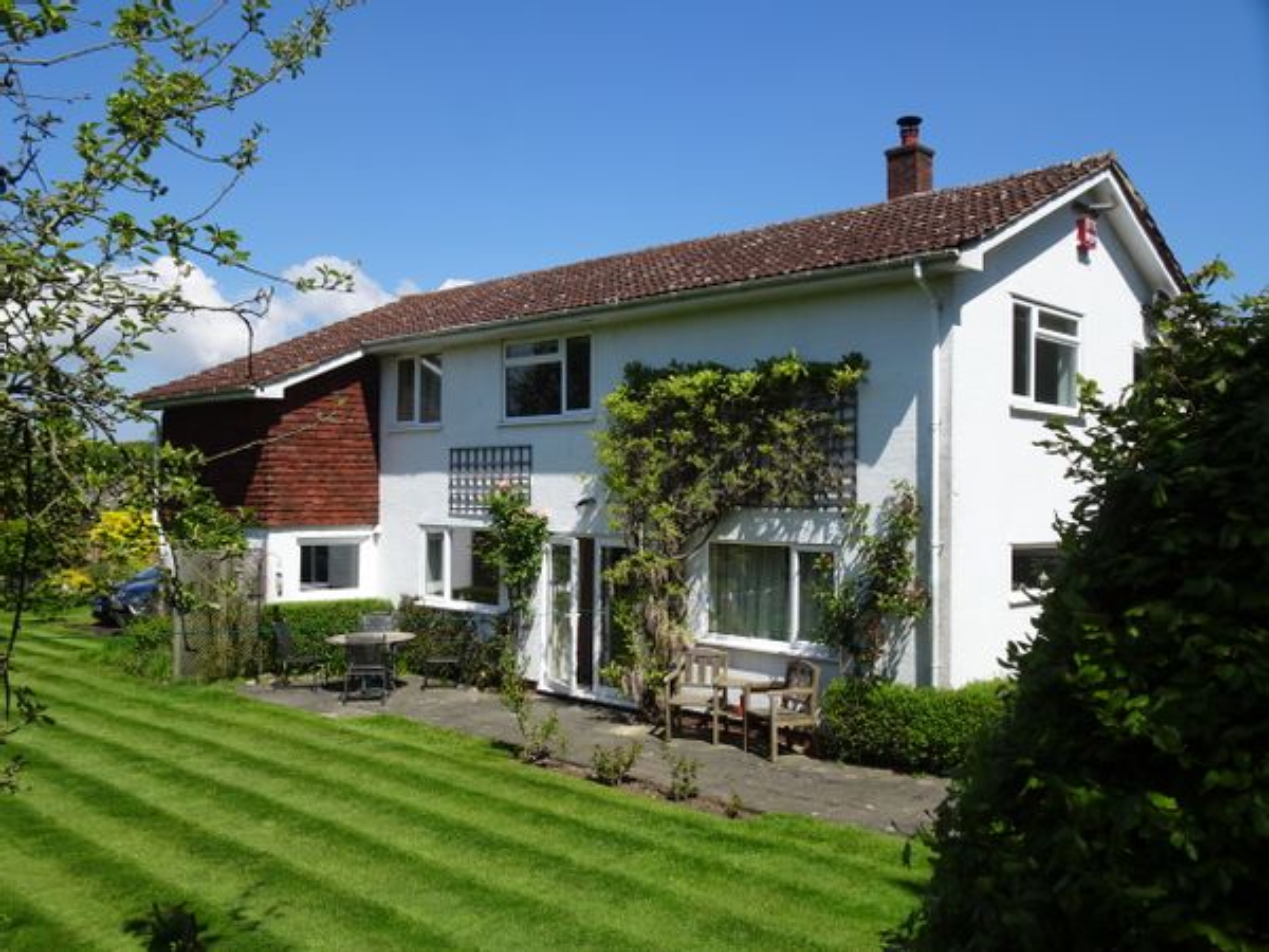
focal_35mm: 29
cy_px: 476
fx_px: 1063
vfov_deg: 48.2
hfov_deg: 61.7
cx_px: 634
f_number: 3.5
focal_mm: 4.92
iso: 80
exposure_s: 1/800
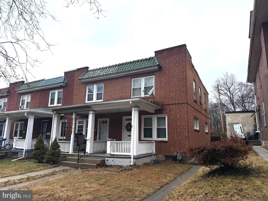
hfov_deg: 71.6
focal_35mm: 24
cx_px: 134
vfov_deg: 56.8
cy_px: 100
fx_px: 186
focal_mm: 6.76
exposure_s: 1/2053
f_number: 1.78
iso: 80
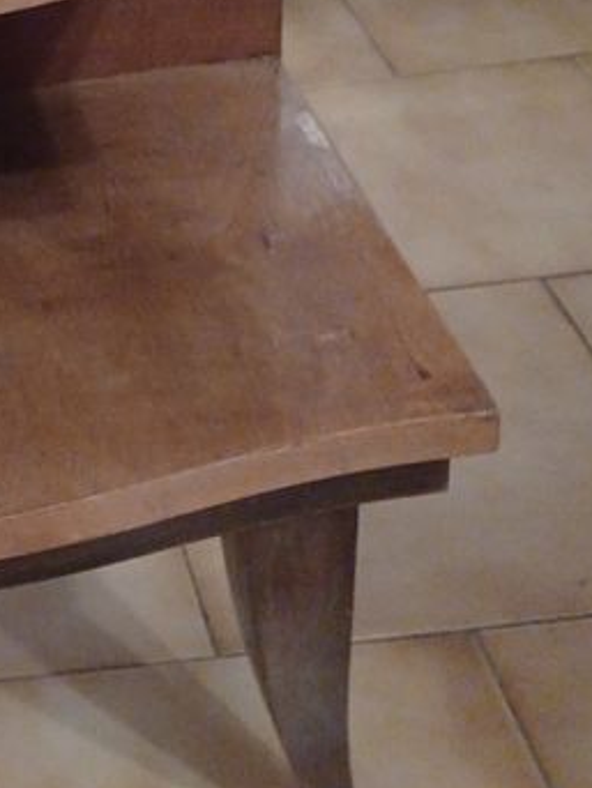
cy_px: 141
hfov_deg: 18.5
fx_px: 1663
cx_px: -219
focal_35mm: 73
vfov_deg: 26.1
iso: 1600
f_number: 1.8
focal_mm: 4.6
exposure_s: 1/16.7
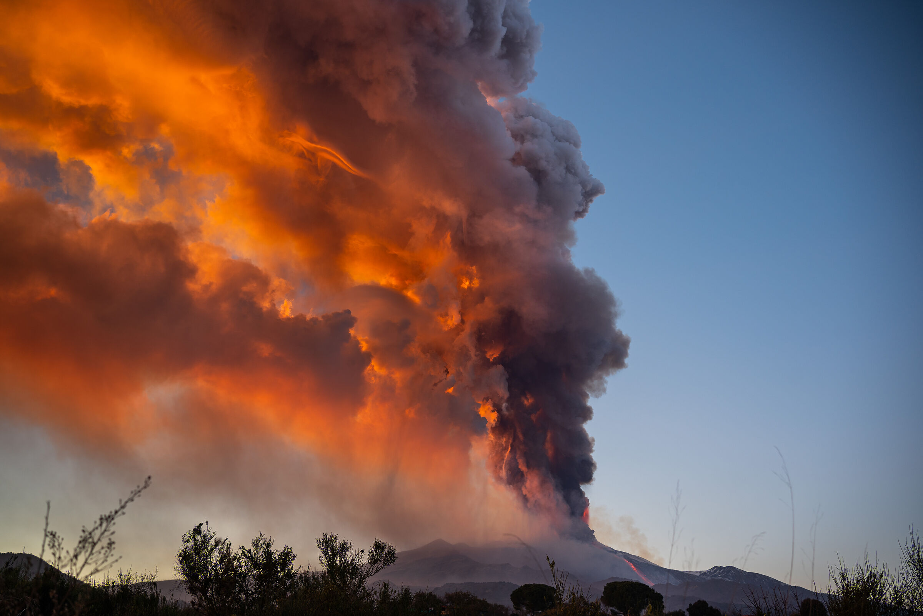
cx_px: 462
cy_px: 308
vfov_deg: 37.9
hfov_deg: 54.4
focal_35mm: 35
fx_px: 897
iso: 125
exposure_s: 1/50
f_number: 4.5
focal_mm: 35
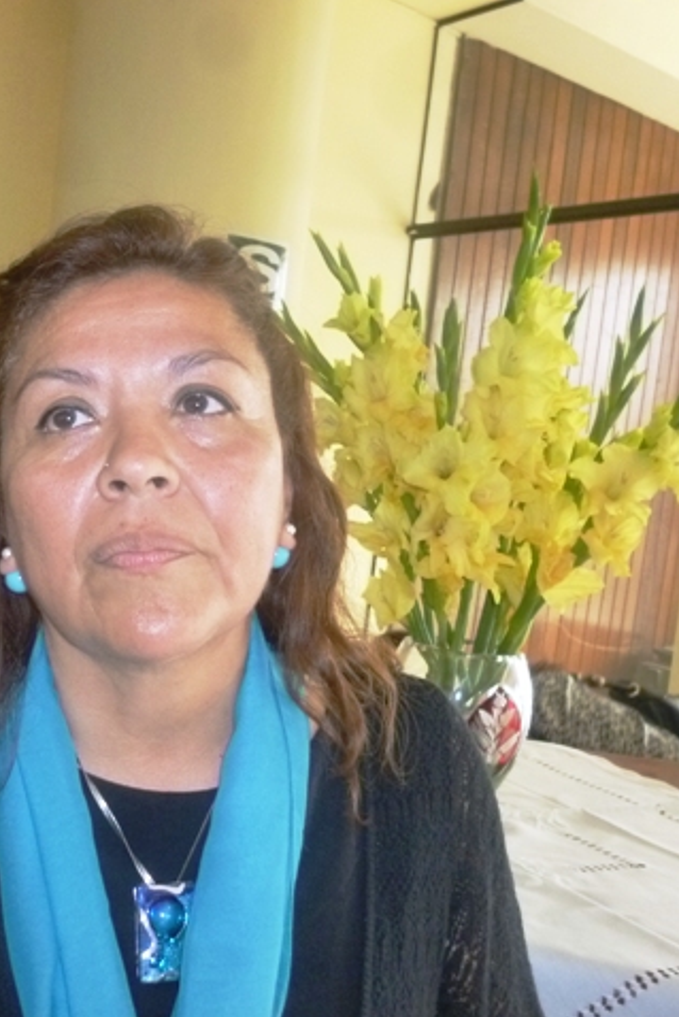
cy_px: 508
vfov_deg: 49.5
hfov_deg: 33.5
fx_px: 1102
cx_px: 164
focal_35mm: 39
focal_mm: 5
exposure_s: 1/60
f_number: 3.1
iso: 400
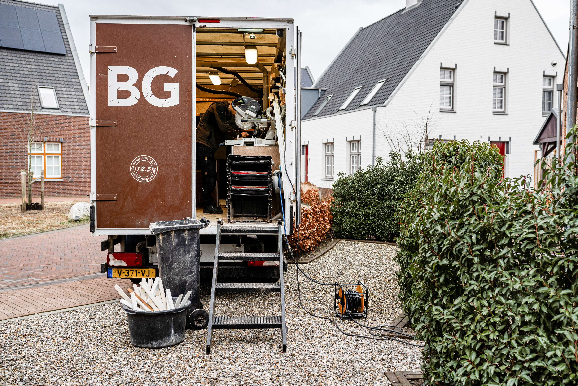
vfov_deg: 37.9
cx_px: 289
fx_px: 562
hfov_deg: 54.4
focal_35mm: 35
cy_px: 193
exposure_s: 1/320
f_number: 3.5
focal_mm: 35
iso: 320
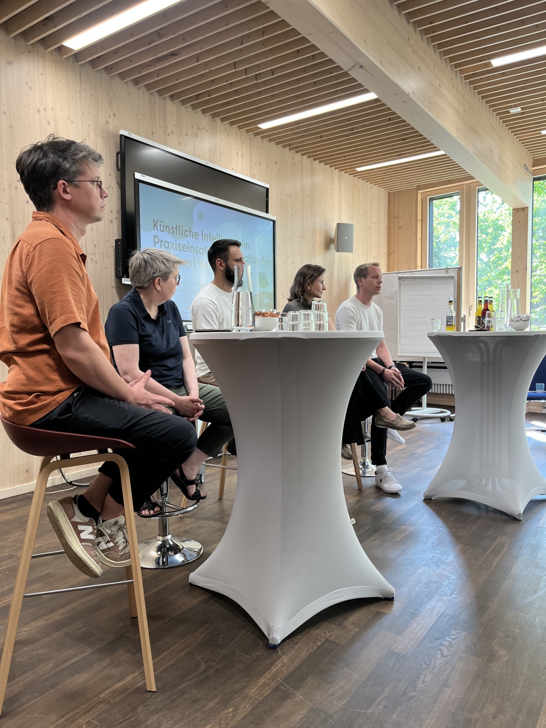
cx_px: 273
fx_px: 547
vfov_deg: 67.3
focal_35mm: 26
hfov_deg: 53.1
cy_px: 364
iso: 125
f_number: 1.6
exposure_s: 1/121
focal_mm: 5.1
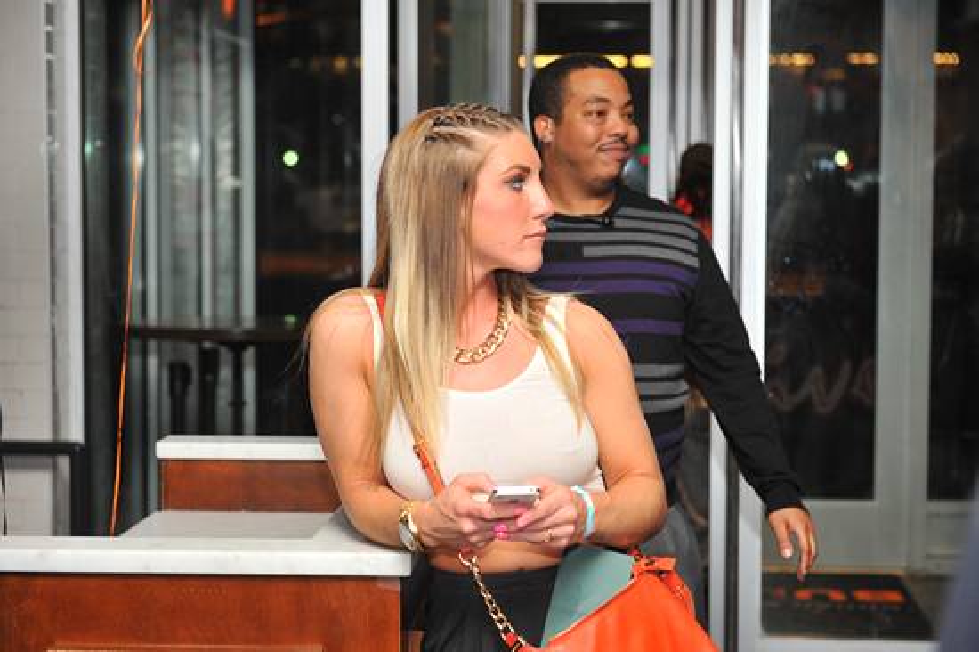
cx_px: 490
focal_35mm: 70
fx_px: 1902
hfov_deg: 28.9
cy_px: 326
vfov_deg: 19.4
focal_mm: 70
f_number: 4.5
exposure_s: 1/100
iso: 1600
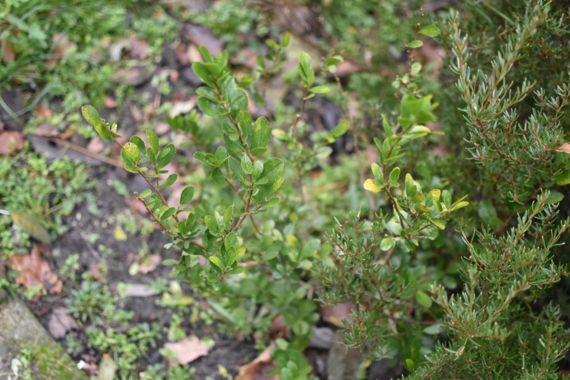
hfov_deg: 37.8
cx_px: 285
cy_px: 190
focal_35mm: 52
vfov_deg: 25.8
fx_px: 831
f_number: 1.8
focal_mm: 35
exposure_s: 1/3200
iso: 2000
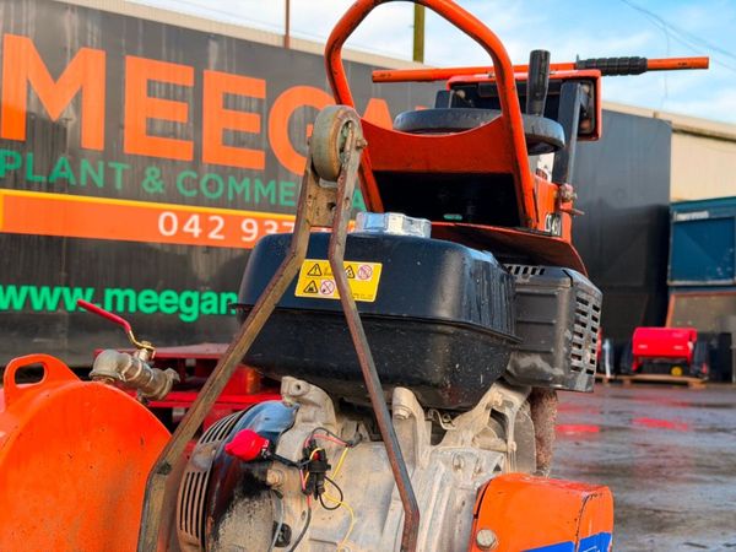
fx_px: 1021
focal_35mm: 48
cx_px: 368
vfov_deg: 30.3
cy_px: 276
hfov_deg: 39.7
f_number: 1.78
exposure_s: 1/420
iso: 80
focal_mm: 6.76
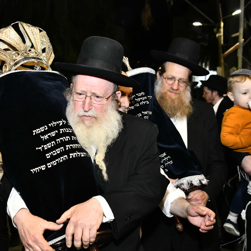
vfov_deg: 32.8
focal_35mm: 52
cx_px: 80
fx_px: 427
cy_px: 126
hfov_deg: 32.5
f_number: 5.6
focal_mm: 40
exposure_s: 1/200
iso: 2000
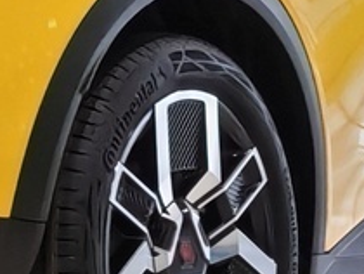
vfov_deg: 2.6
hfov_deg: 3.4
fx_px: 6064
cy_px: 7
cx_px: 52
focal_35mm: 576
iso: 80
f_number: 1.6
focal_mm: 5.4
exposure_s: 1/100
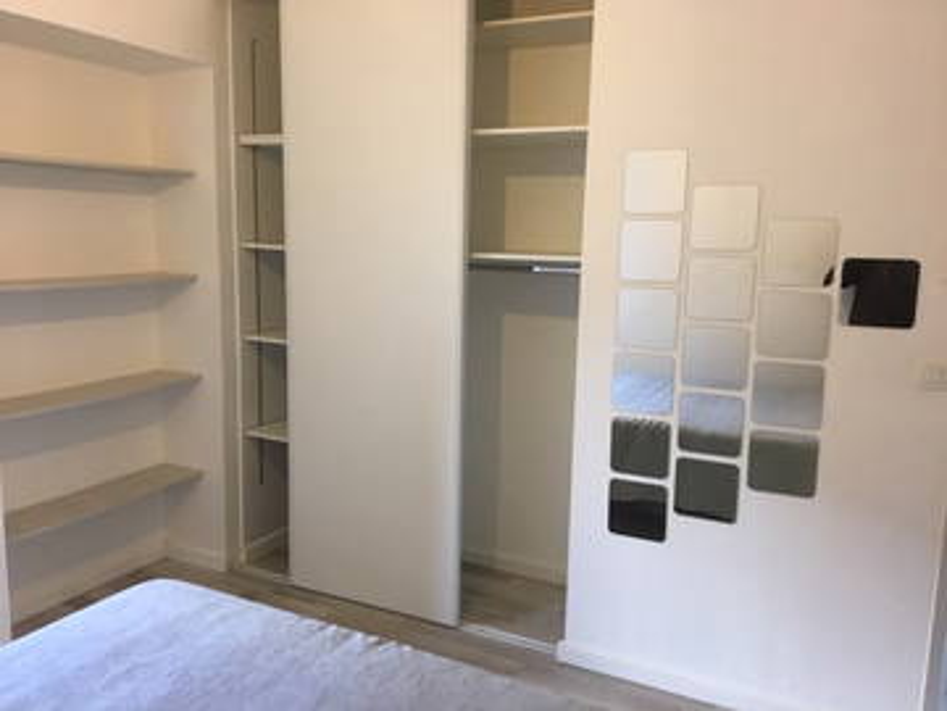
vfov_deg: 48.2
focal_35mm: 29
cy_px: 356
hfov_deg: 61.7
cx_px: 474
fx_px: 793
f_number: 2.2
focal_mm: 4.15
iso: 160
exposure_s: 1/33
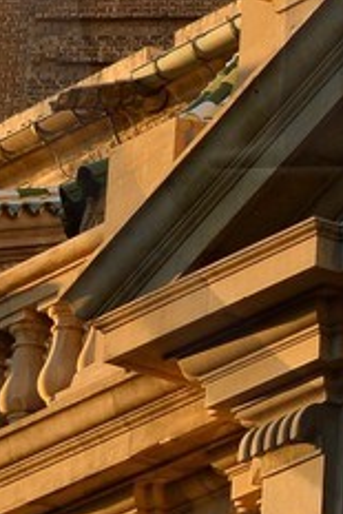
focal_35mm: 358
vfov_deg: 5.7
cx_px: 679
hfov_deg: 3.8
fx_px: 5108
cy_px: -102
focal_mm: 52
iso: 200
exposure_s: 1/125
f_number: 6.3
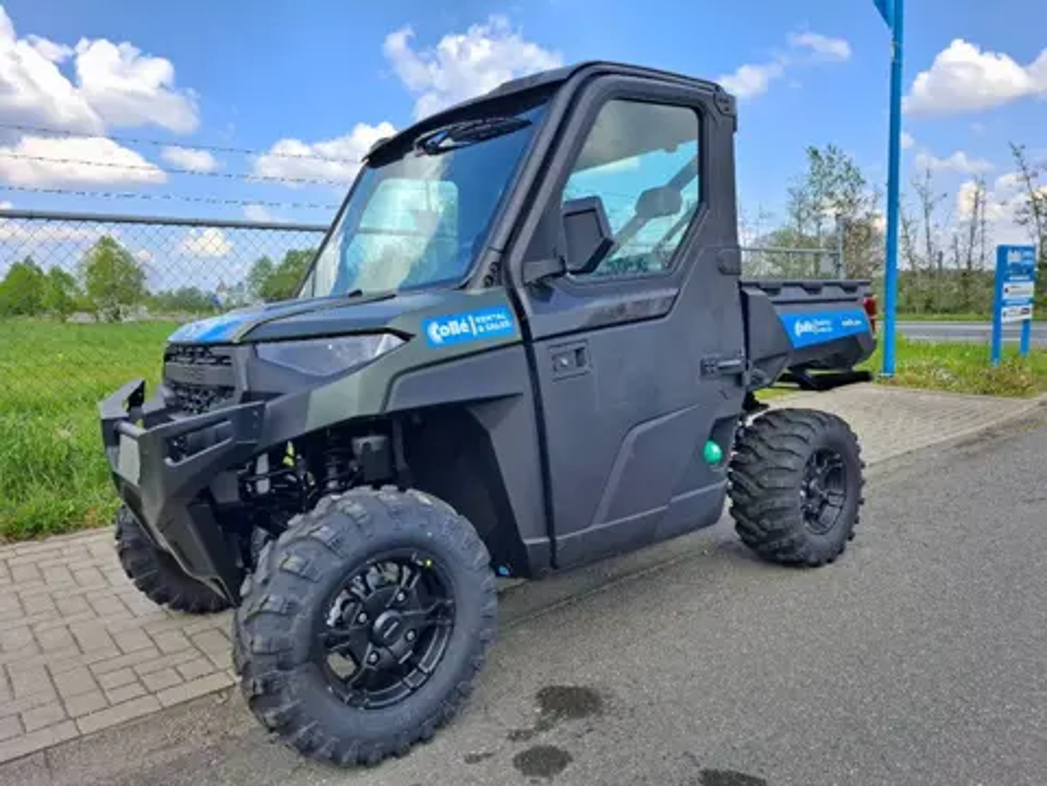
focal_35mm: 23
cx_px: 524
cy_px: 393
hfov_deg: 73.9
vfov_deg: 58.9
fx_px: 696
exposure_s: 1/1242
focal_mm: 5.54
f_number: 1.8
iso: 50
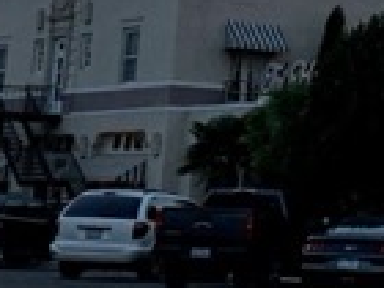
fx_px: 1653
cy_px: -71
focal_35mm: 149
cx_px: 795
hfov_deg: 11.7
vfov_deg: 9.8
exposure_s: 1/121
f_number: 1.8
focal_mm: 4.25
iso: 50
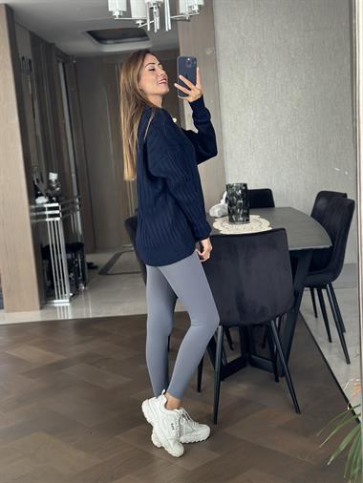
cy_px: 242
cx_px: 182
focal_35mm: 48
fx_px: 671
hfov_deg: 30.3
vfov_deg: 39.6
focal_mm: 6.86
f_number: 1.78
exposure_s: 1/60
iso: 400
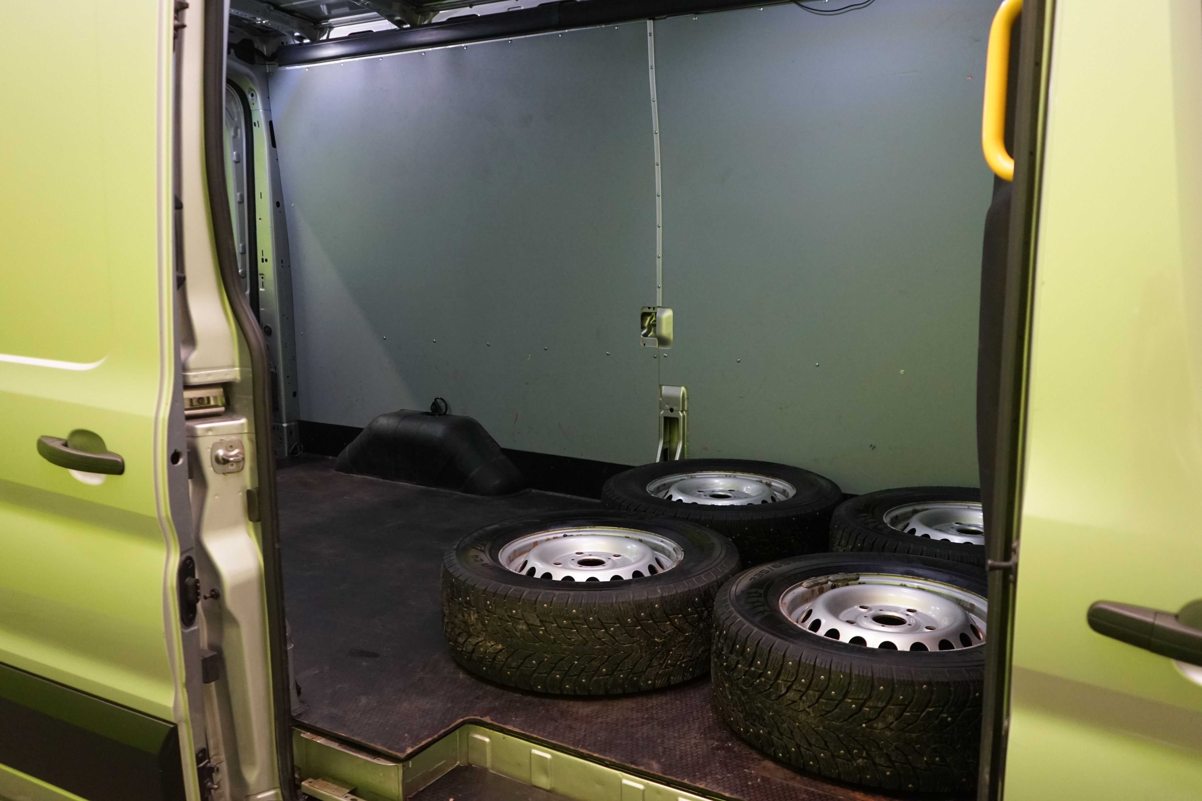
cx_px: 601
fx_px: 1002
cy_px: 400
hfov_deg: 61.9
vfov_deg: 43.6
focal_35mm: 30
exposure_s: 1/160
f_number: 3.5
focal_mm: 30
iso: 2500
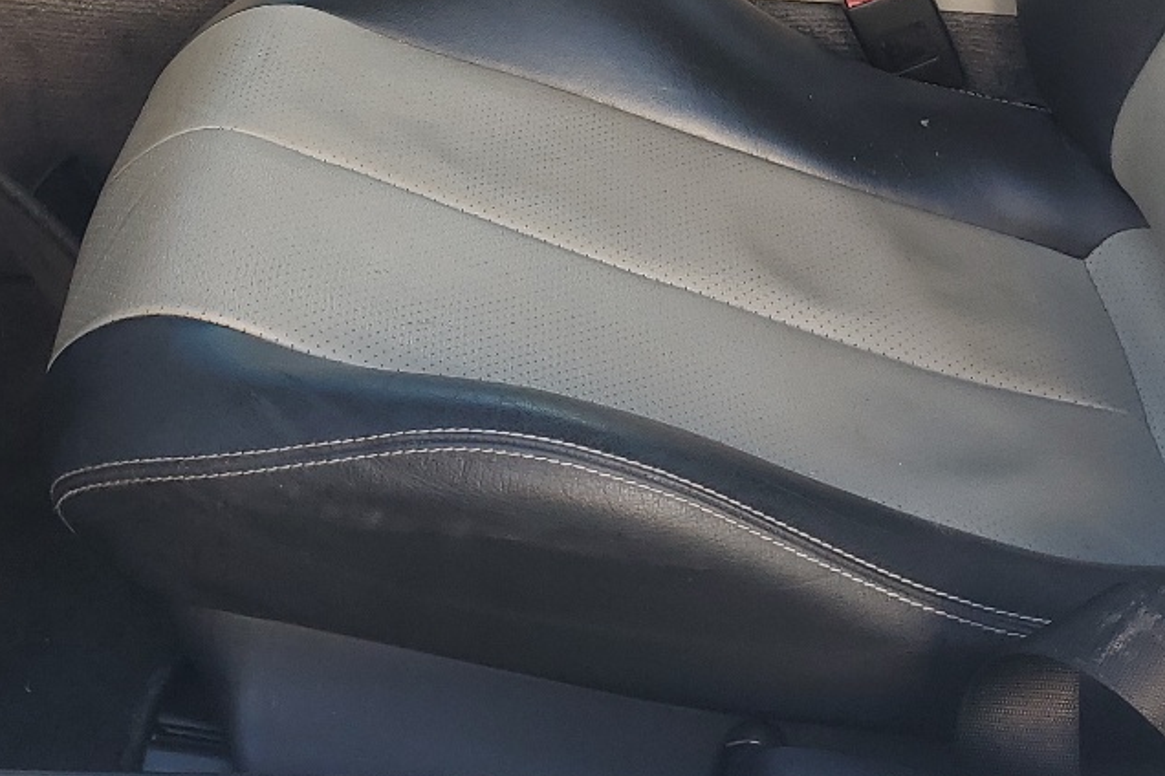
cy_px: -298
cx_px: 434
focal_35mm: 68
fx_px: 2200
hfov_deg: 29.5
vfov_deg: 18.3
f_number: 1.5
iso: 50
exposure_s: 1/217
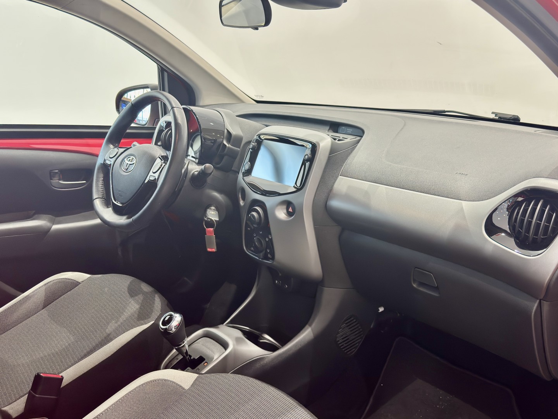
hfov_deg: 52.6
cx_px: 279
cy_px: 210
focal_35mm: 35
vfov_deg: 40.7
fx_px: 564
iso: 125
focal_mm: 6.76
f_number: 1.78
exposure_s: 1/50
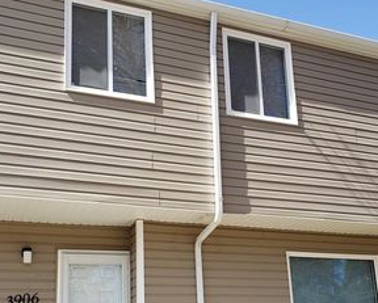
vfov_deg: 33.3
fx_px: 493
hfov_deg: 42.0
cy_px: 237
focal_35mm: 44
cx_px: 188
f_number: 2.4
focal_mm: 4.3
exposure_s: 1/594
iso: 50
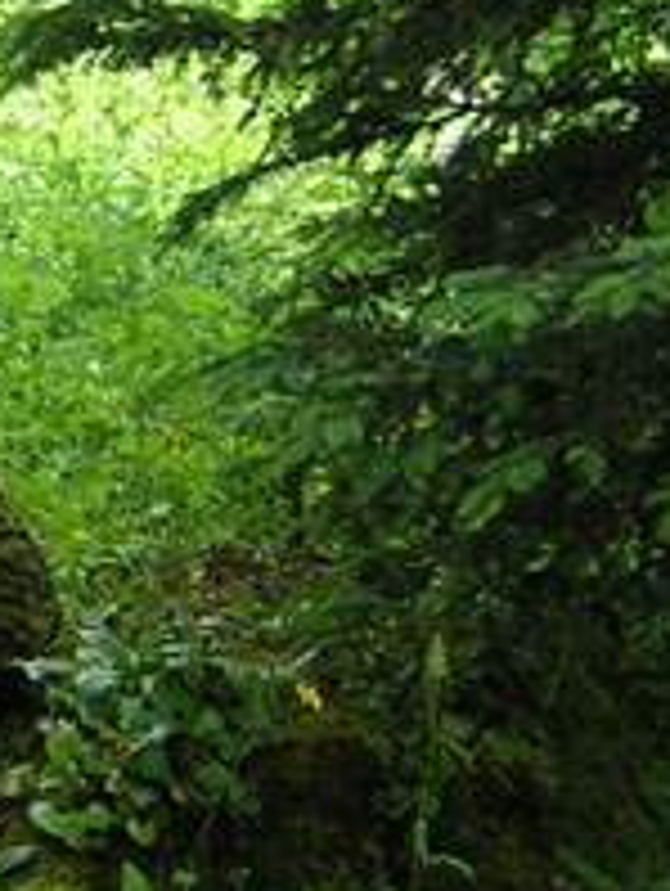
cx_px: -310
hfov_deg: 12.9
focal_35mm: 109
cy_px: 166
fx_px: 2807
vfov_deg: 17.9
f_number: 2.6
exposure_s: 1/118
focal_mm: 4.7
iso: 100
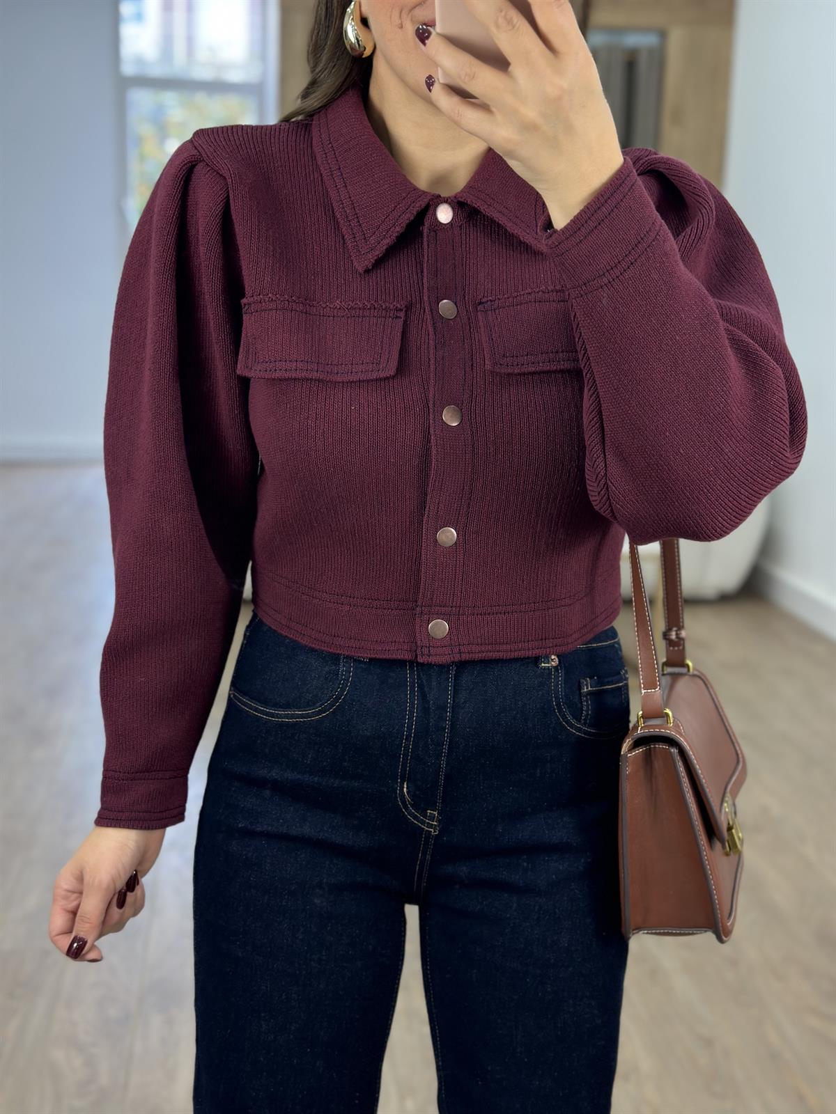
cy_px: 557
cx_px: 418
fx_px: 1546
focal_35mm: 48
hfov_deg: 30.3
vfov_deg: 39.7
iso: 160
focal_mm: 6.86
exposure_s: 1/100
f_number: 1.78
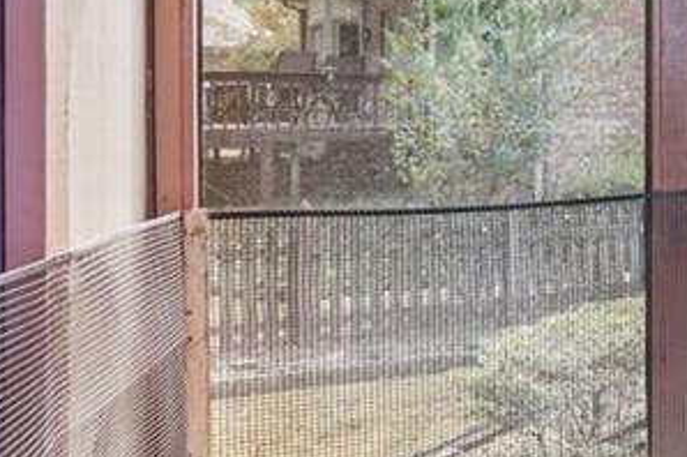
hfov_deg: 23.6
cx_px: 1148
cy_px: 110
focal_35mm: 57
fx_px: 1081
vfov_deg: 23.6
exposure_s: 1/80
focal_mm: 16.5
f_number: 8
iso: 800
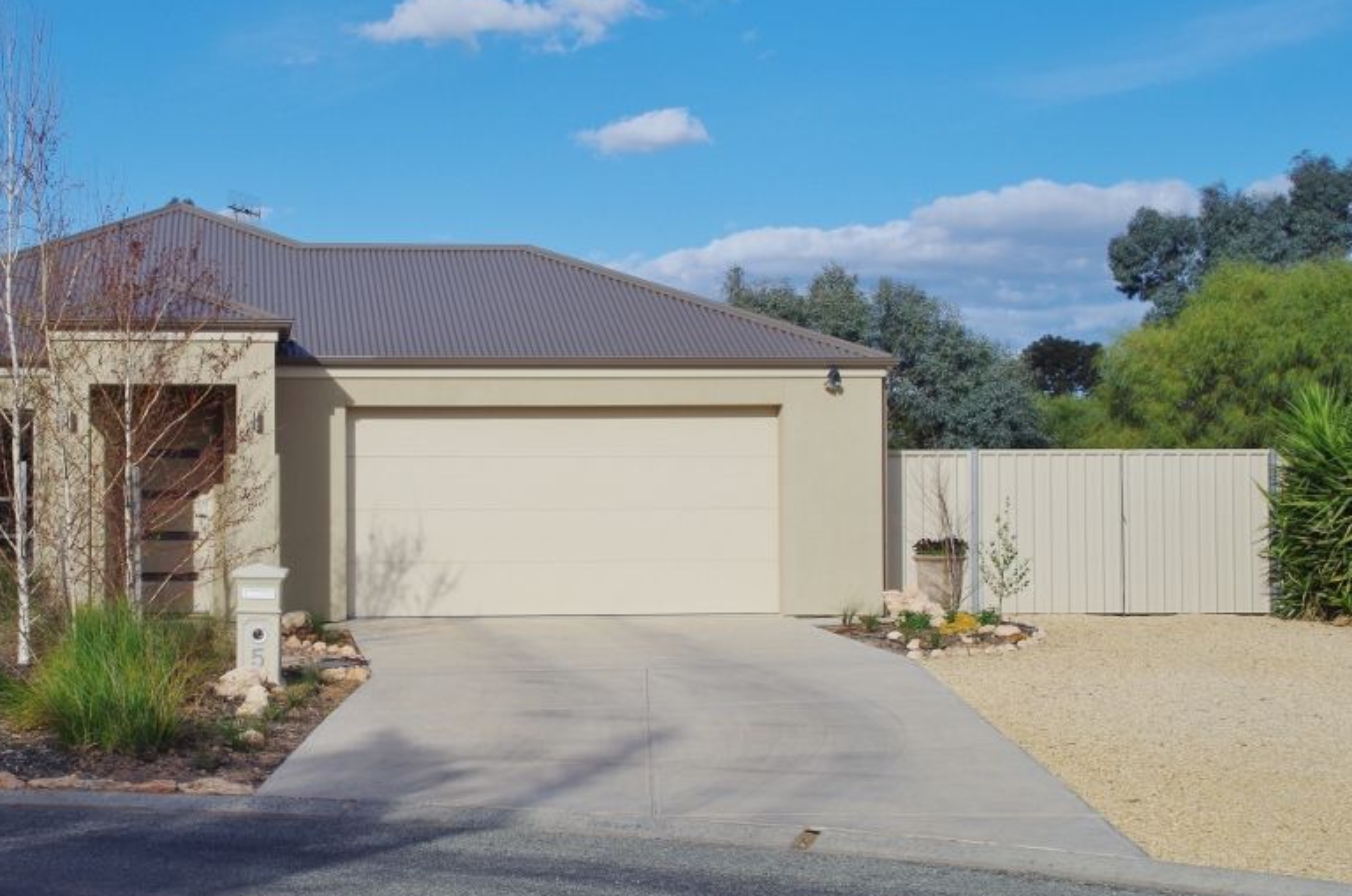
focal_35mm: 60
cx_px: 456
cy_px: 477
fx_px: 2249
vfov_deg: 22.5
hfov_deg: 33.2
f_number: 11
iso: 100
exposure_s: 1/180
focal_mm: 30
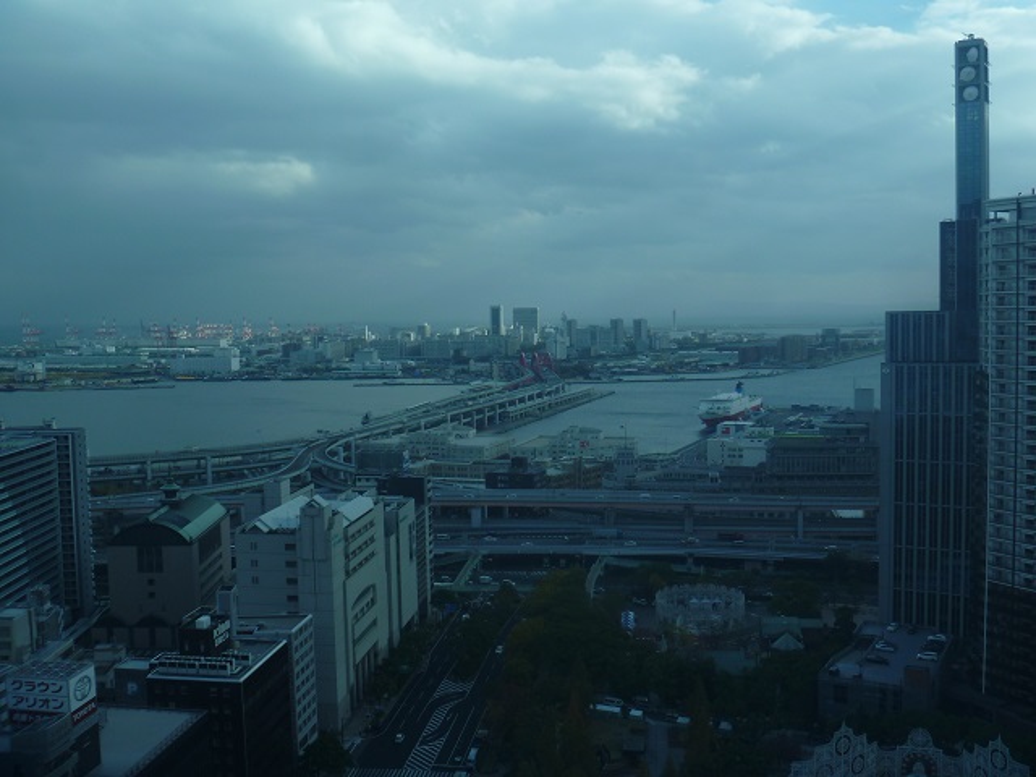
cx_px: 518
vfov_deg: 40.7
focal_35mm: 35
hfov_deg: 52.6
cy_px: 388
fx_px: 1047
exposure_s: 1/200
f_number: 4.5
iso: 80
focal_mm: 6.3
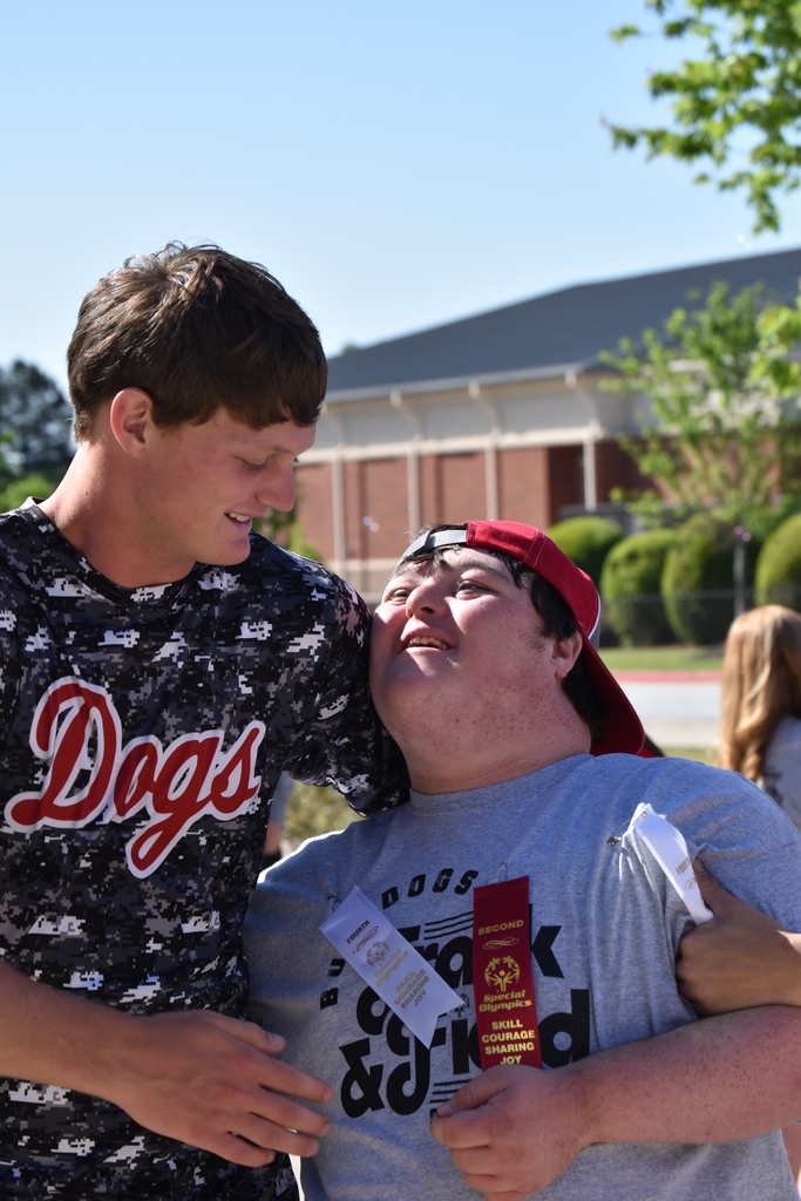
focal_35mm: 105
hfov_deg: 13.0
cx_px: 400
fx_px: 3503
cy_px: 600
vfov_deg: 19.5
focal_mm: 70
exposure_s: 1/640
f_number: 6.3
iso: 200
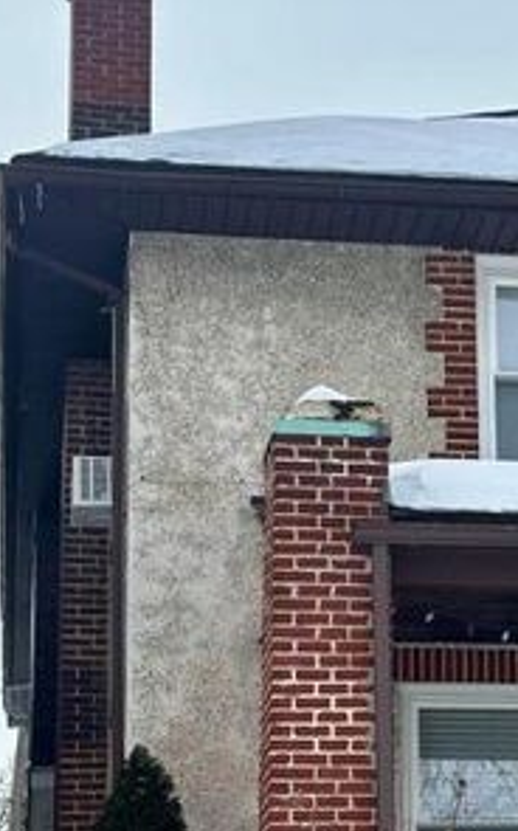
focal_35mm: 115
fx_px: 2601
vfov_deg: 18.0
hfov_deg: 11.2
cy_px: 616
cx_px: 574
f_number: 1.78
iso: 64
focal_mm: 6.86
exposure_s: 1/4566
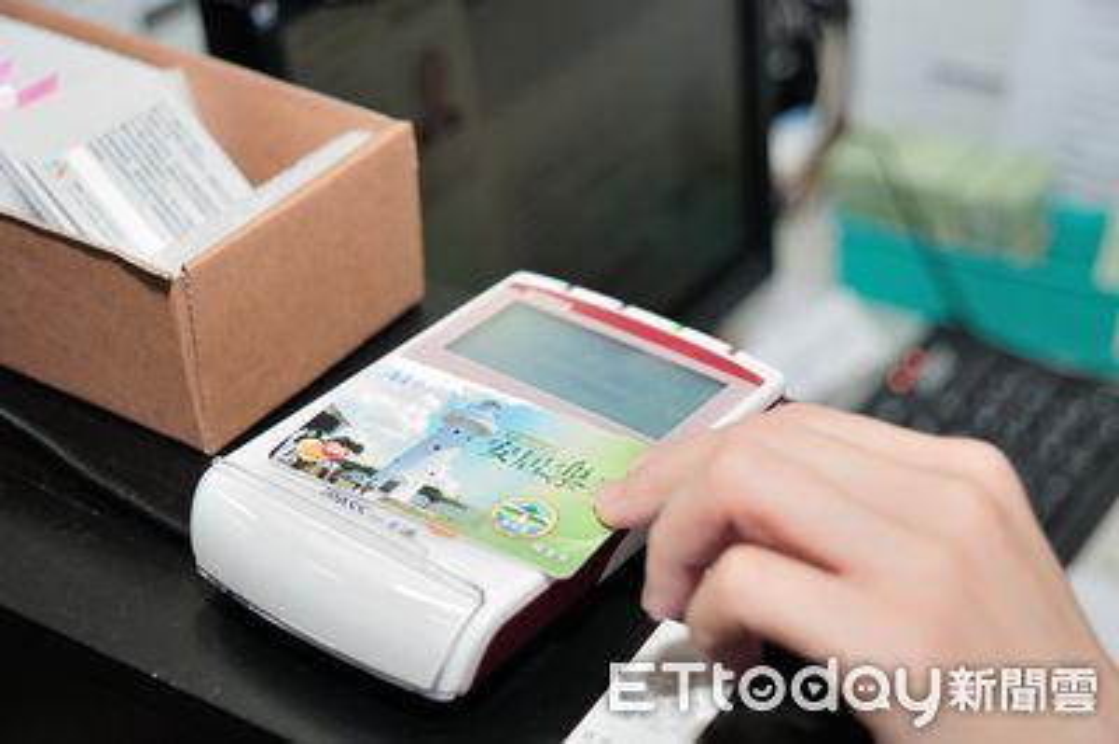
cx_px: 560
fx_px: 2174
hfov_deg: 28.9
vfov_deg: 19.4
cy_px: 372
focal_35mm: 70
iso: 1250
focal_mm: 70
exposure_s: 1/125
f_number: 5
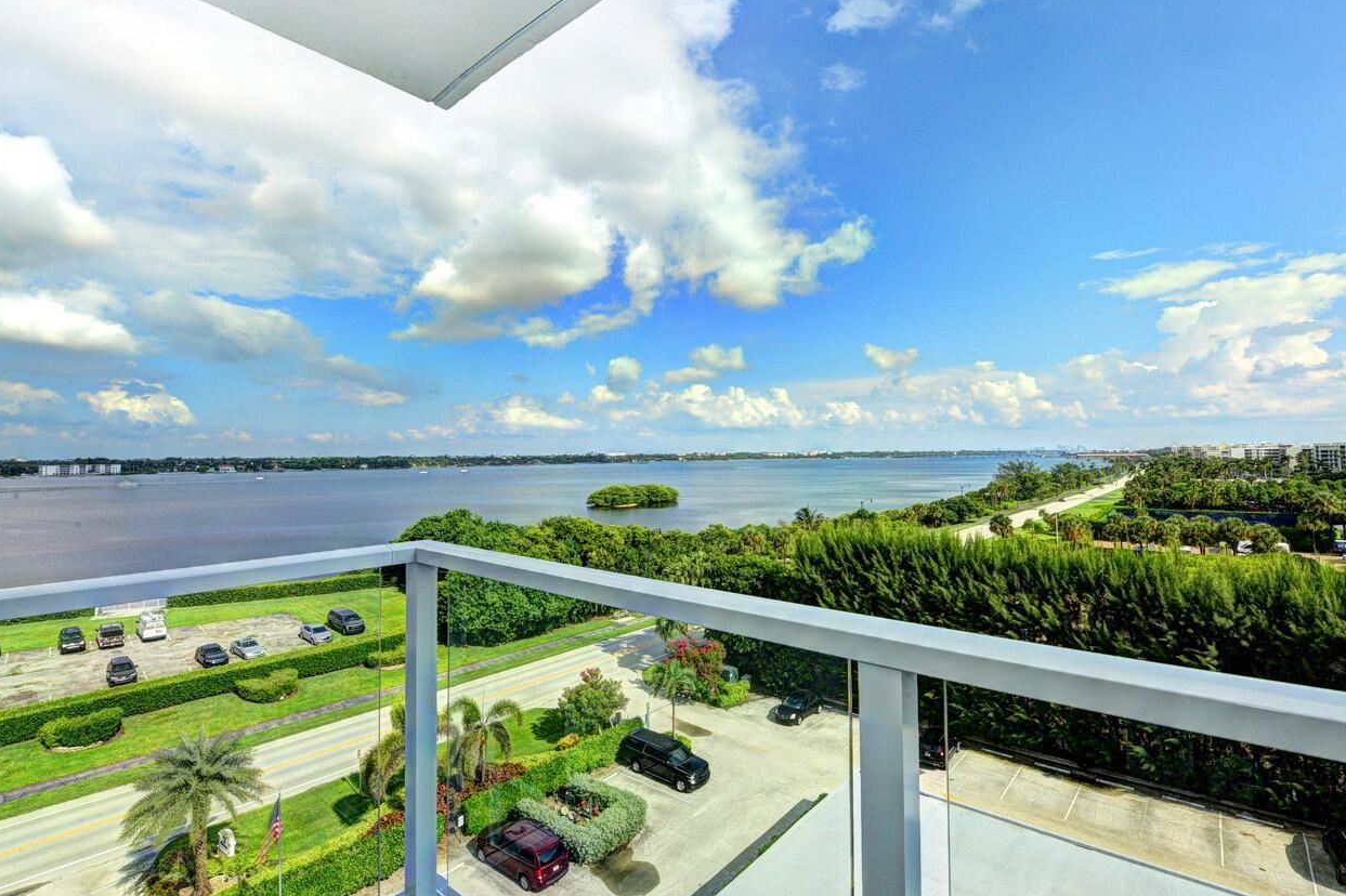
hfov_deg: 100.4
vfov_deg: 77.3
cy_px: 430
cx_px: 662
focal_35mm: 15
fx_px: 561
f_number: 16
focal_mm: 14
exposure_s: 1/250
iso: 320
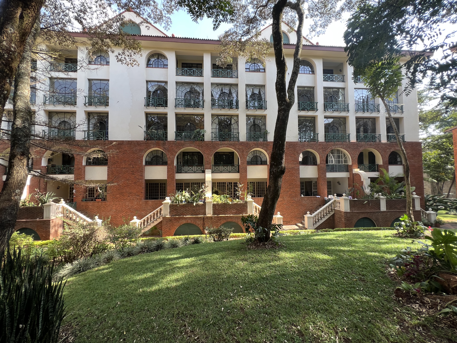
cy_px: 172
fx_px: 172
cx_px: 228
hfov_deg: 106.2
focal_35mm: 13
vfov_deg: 89.9
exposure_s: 1/99
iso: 32
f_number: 1.8
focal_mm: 1.57
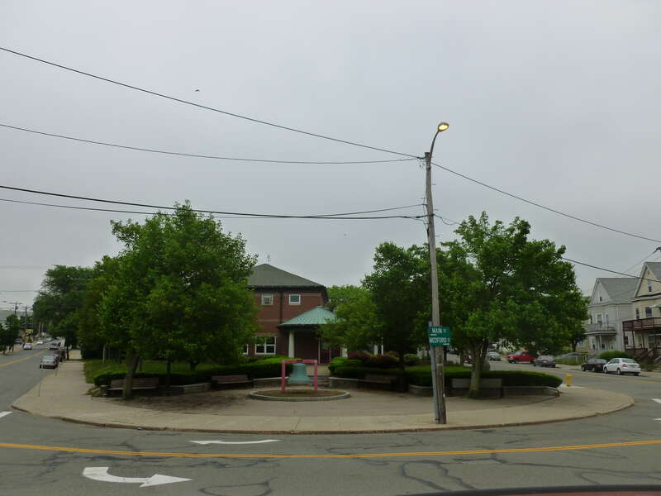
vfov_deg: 49.7
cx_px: 330
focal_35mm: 28
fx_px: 535
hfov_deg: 63.4
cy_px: 248
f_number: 3.3
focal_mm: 5
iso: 160
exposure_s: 1/800
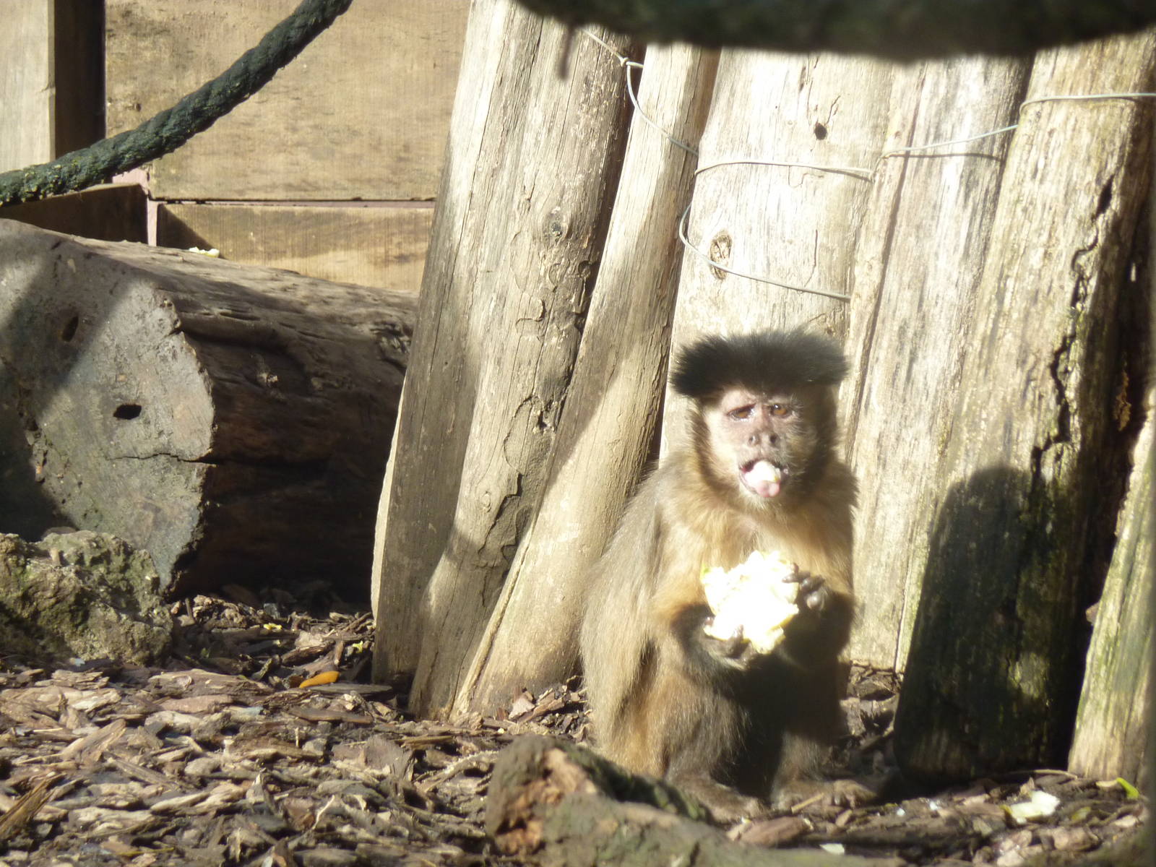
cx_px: 578
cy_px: 434
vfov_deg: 5.0
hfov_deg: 6.6
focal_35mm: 300
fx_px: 10018
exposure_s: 1/125
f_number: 4.9
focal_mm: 49.2
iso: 200
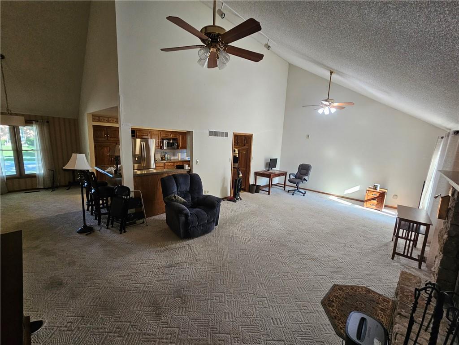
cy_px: 172
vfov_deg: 89.9
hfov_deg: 106.2
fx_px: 172
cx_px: 230
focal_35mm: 13
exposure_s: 1/60
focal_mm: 2.2
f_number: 2.2
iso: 160
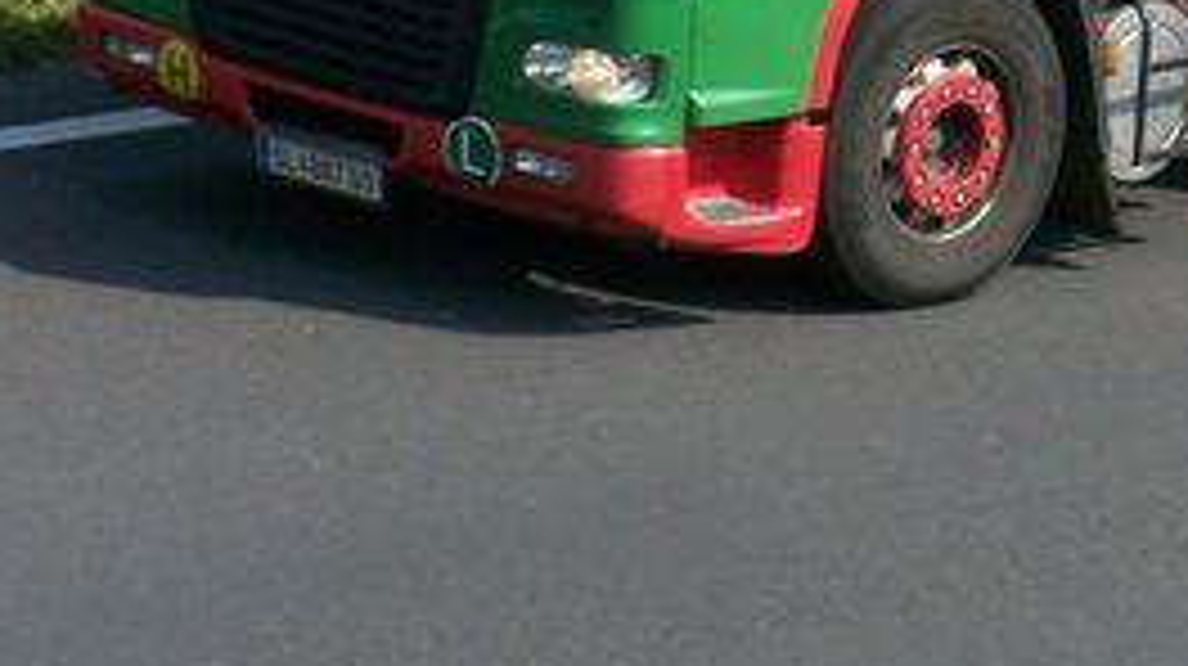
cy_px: -315
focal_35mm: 367
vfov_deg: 3.3
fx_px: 11552
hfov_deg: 5.9
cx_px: 1323
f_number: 4.5
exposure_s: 1/800
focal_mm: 23.1
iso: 160
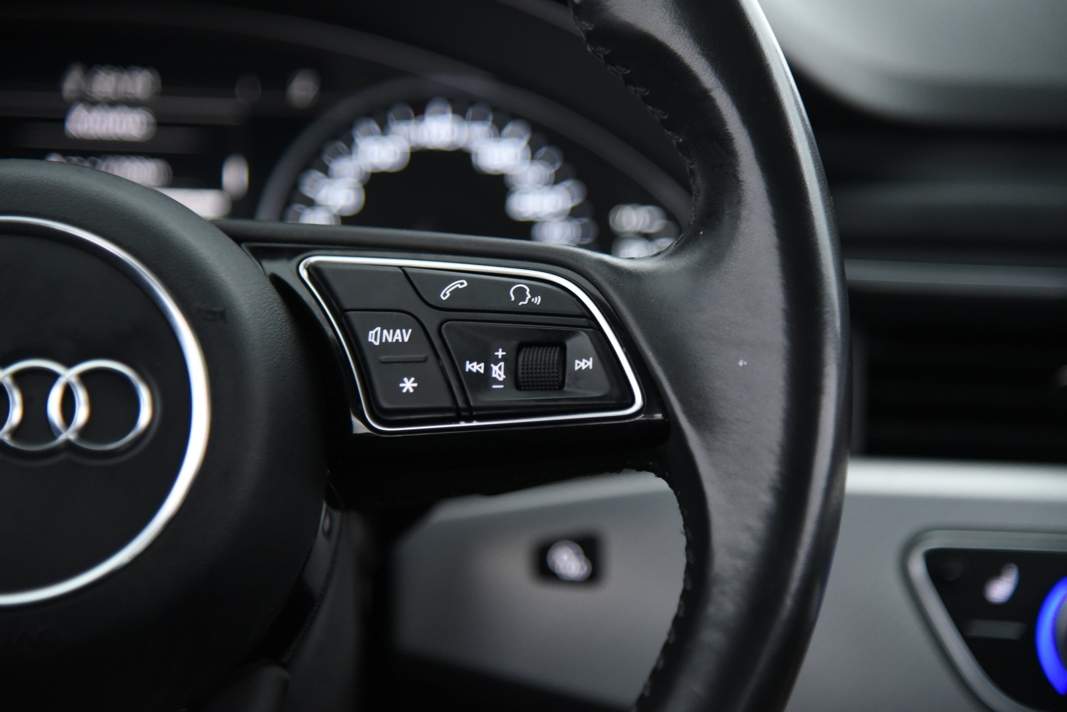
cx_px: 534
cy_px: 356
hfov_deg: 17.1
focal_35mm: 120
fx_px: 3558
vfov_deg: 11.4
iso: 4000
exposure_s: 1/25
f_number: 4
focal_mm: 120
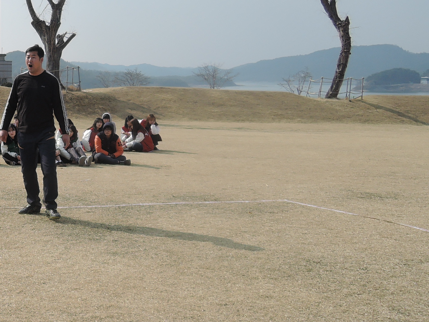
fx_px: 719
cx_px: -69
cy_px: 146
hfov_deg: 29.2
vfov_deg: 25.2
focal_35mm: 58
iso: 80
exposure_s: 1/1250
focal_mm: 5.1
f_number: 2.8
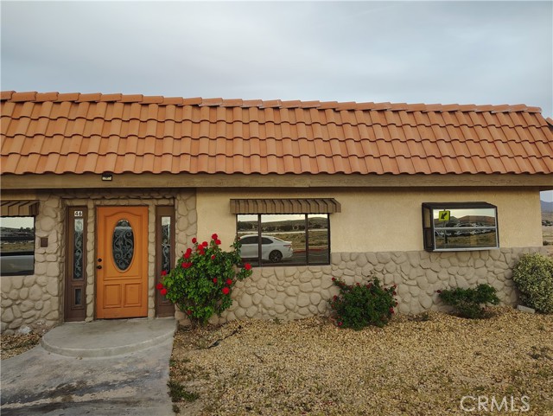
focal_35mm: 24
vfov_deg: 56.9
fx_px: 384
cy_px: 208
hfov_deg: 71.6
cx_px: 276
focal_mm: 5.56
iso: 104
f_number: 1.8
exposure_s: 1/361
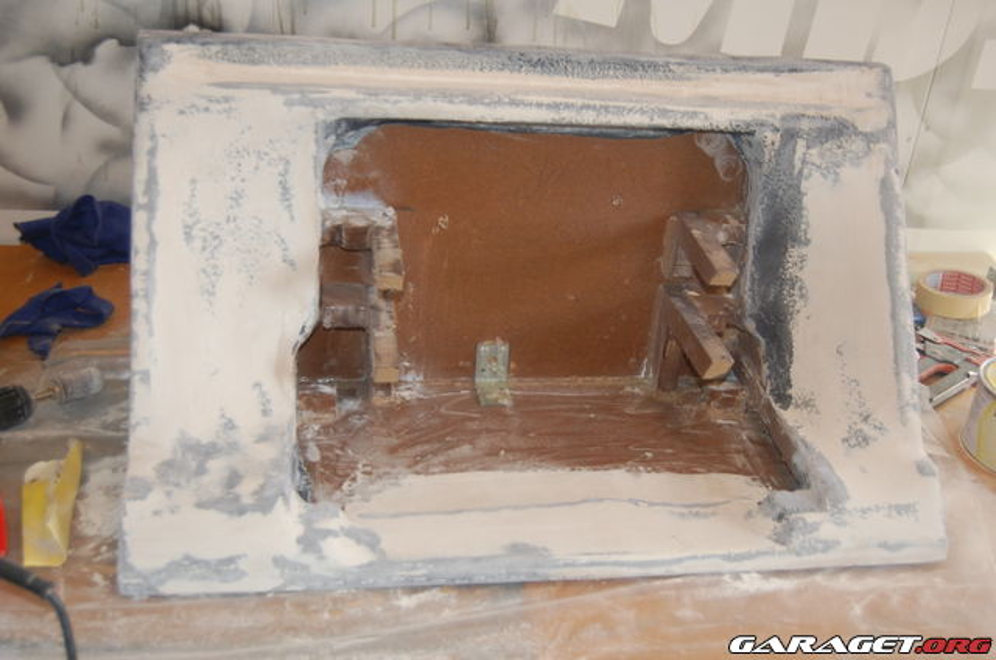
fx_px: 1077
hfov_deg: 49.6
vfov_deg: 34.1
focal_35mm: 39
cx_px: 498
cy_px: 330
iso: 400
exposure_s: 1/60
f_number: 4.2
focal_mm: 26
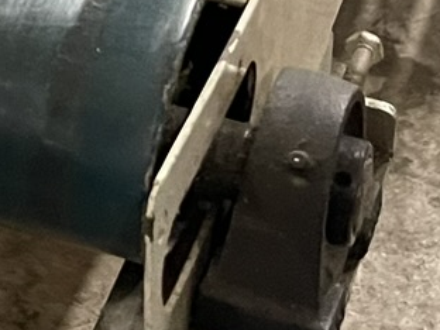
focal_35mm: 164
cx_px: -186
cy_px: -426
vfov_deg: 8.4
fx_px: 2085
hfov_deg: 11.6
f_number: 1.6
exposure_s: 1/33
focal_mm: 5.1
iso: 500
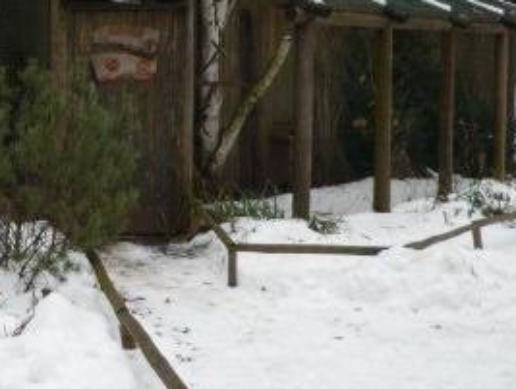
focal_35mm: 79
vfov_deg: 18.5
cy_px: 58
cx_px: 25
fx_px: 1179
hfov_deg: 23.8
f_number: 2.8
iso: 100
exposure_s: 1/200
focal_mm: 5.5
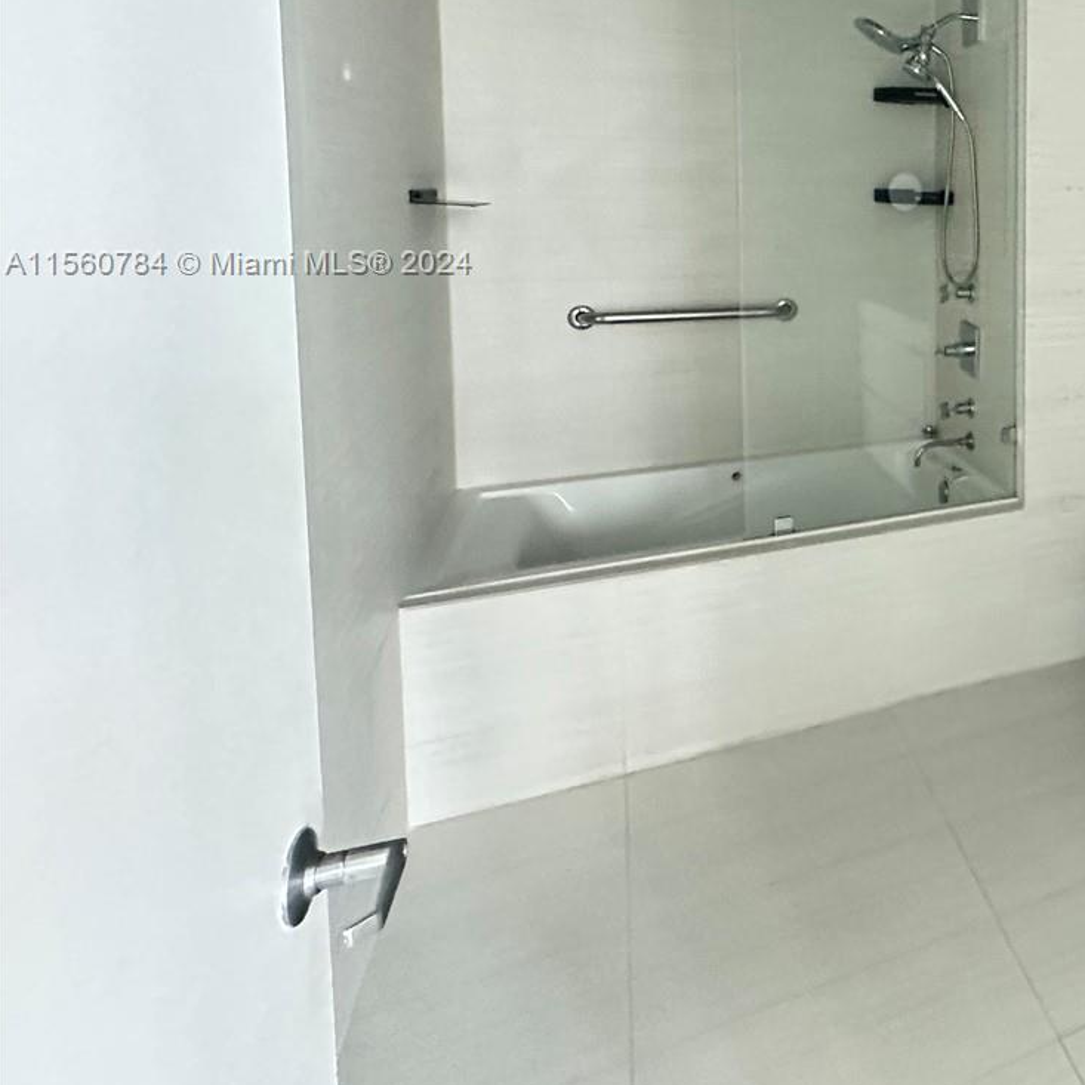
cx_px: 1181
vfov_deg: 56.0
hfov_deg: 45.2
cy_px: 265
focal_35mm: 27
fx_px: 957
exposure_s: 1/60
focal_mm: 2.22
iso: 1000
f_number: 2.2
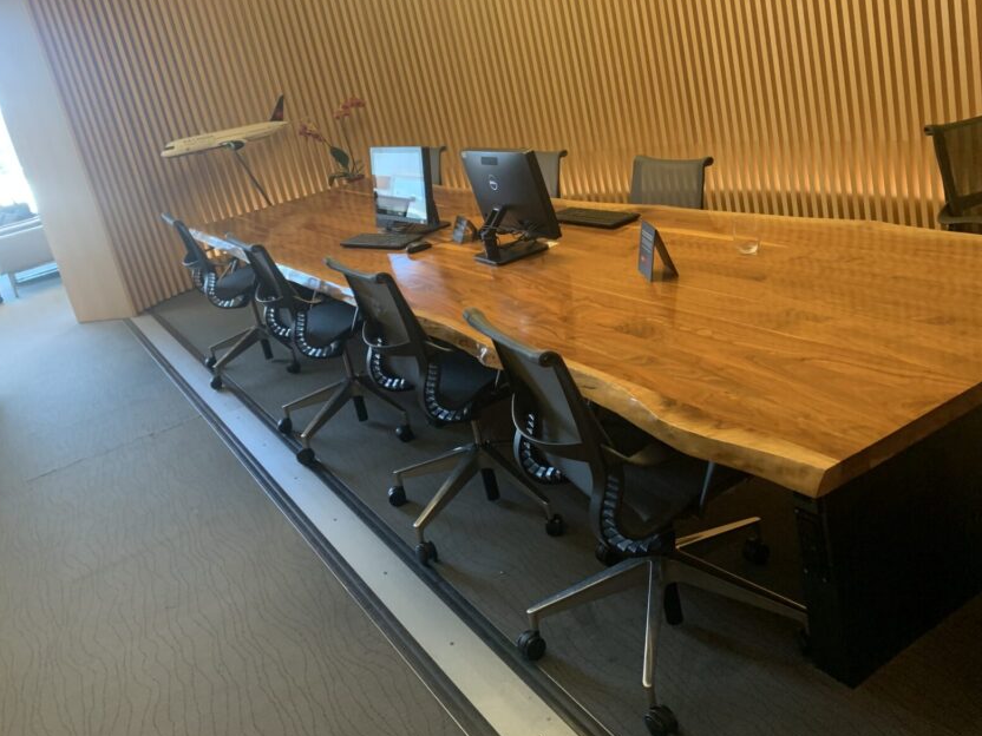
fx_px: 908
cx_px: 510
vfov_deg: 43.9
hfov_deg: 56.8
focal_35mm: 32
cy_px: 288
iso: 250
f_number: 1.8
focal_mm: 4.25
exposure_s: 1/60
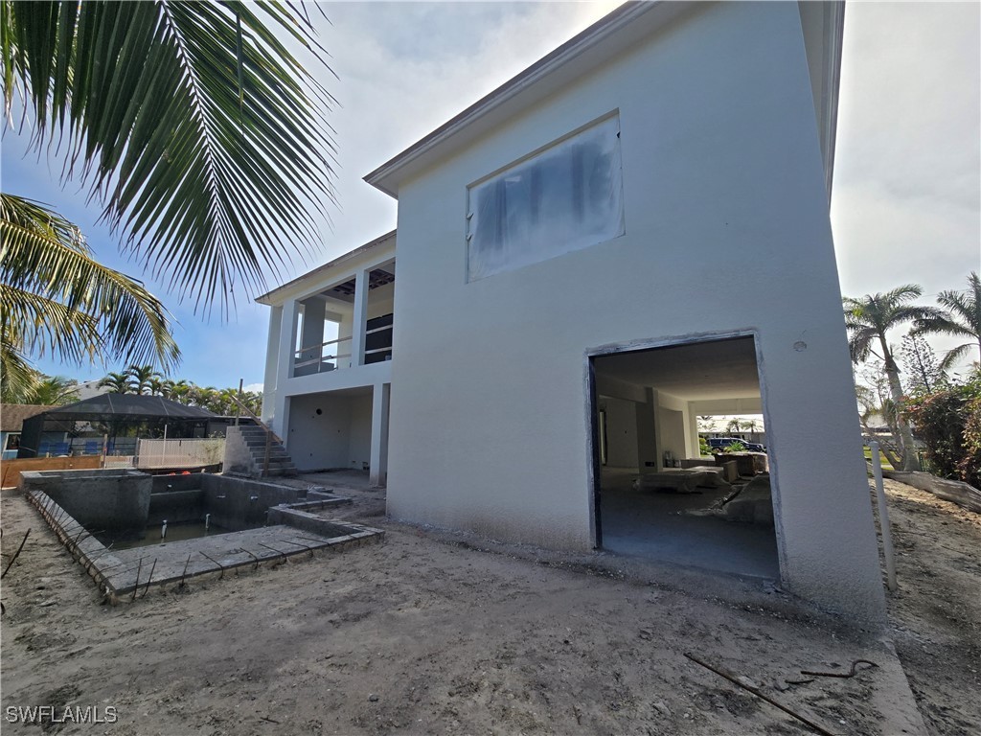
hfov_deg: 106.2
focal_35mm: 13
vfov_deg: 89.9
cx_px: 490
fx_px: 368
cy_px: 368
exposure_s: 1/3168
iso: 50
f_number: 2.2
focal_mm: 2.2
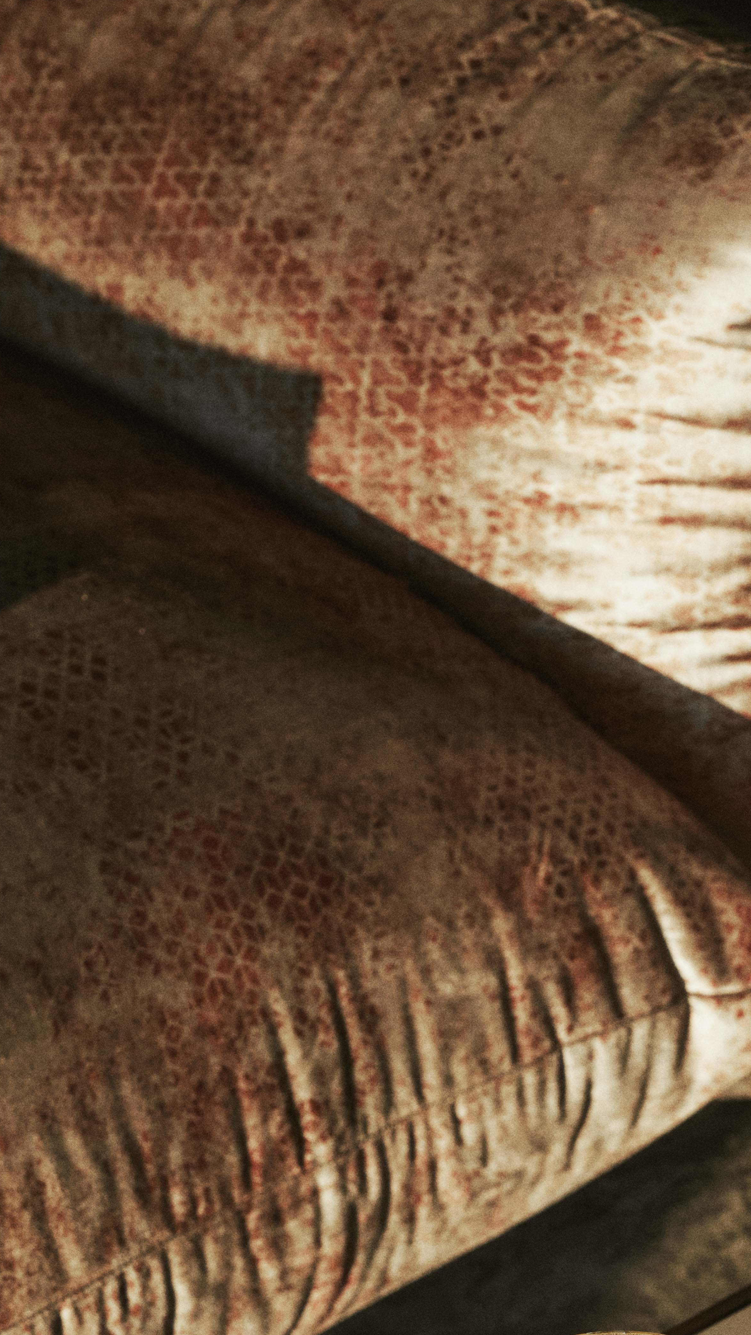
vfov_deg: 20.2
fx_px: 3647
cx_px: 760
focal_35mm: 103
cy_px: 1263
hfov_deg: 11.6
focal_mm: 50
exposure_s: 1/320
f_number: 8
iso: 200
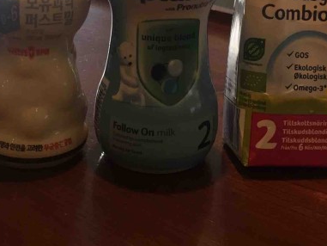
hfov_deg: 25.0
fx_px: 737
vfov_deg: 18.5
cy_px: 6
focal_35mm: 78
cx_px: 127
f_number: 2.2
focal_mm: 4.15
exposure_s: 1/30
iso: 32
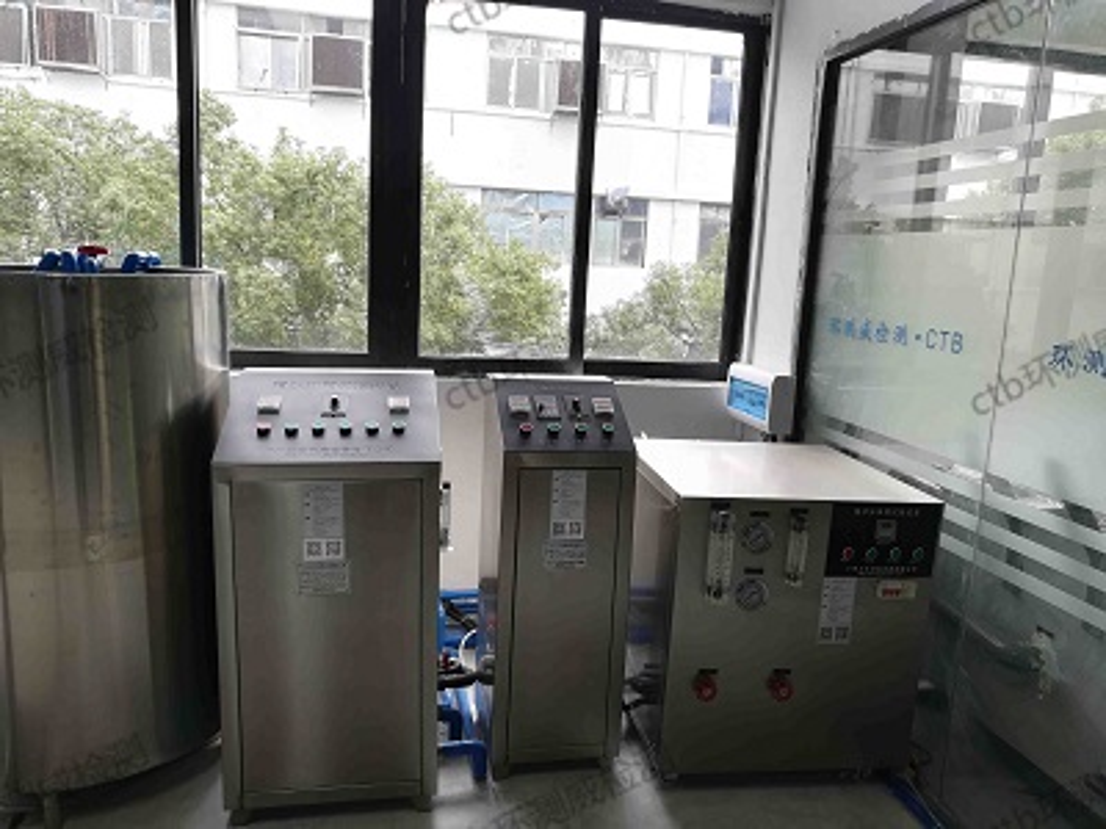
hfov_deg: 67.3
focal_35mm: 26
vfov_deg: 53.1
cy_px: 414
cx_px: 553
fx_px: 831
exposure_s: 1/50
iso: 64
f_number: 2.2
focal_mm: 3.83
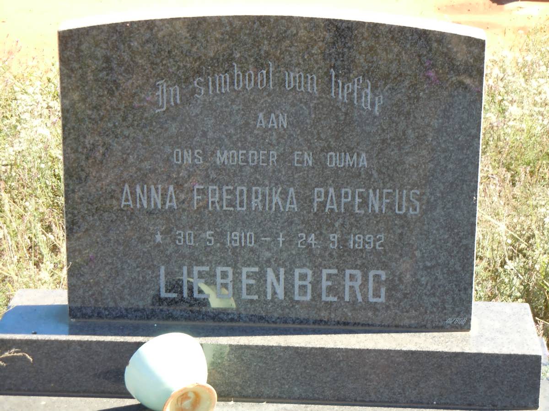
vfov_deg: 14.5
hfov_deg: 19.3
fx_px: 1618
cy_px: 206
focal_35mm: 102
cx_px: 274
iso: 200
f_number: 4.5
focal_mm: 18.3
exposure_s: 1/200
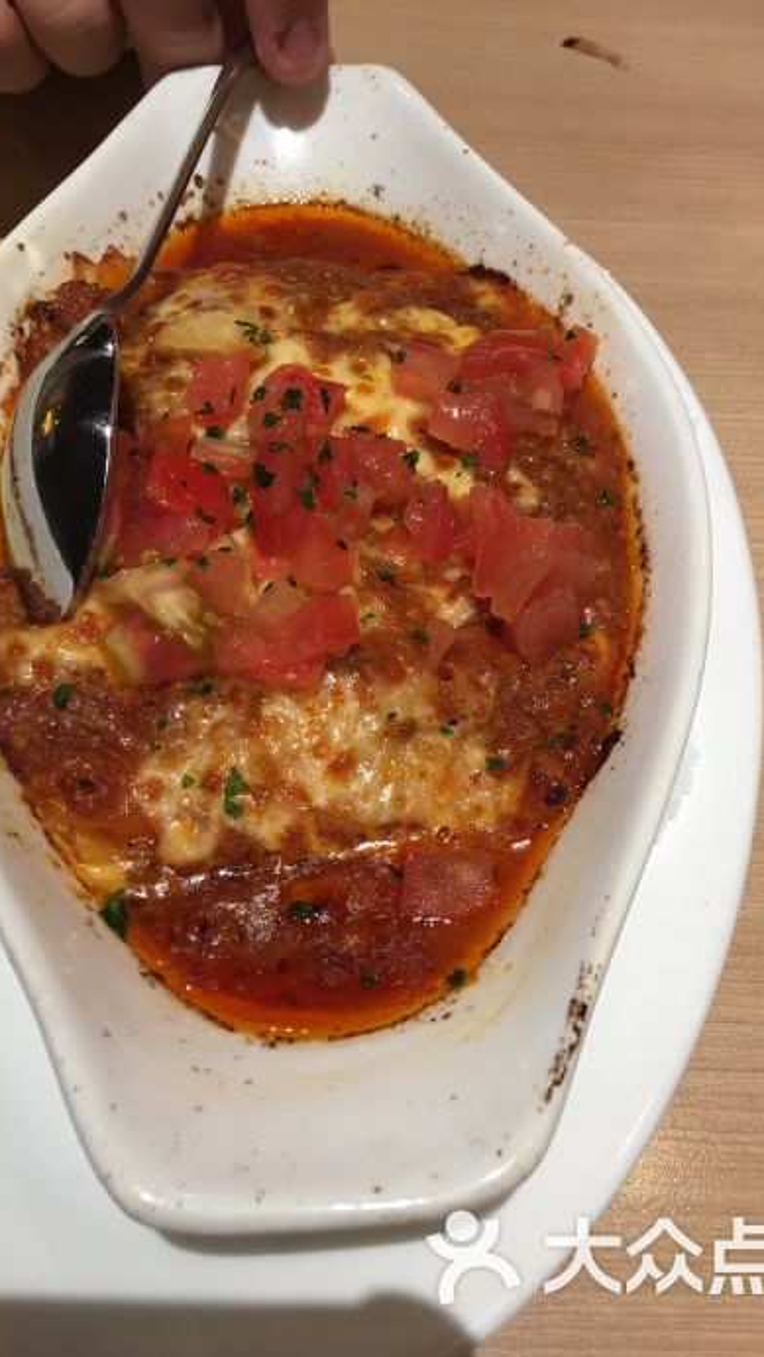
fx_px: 1152
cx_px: 404
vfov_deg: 61.0
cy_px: 672
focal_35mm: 32
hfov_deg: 36.7
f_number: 2.2
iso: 32
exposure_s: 1/17
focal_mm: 4.15
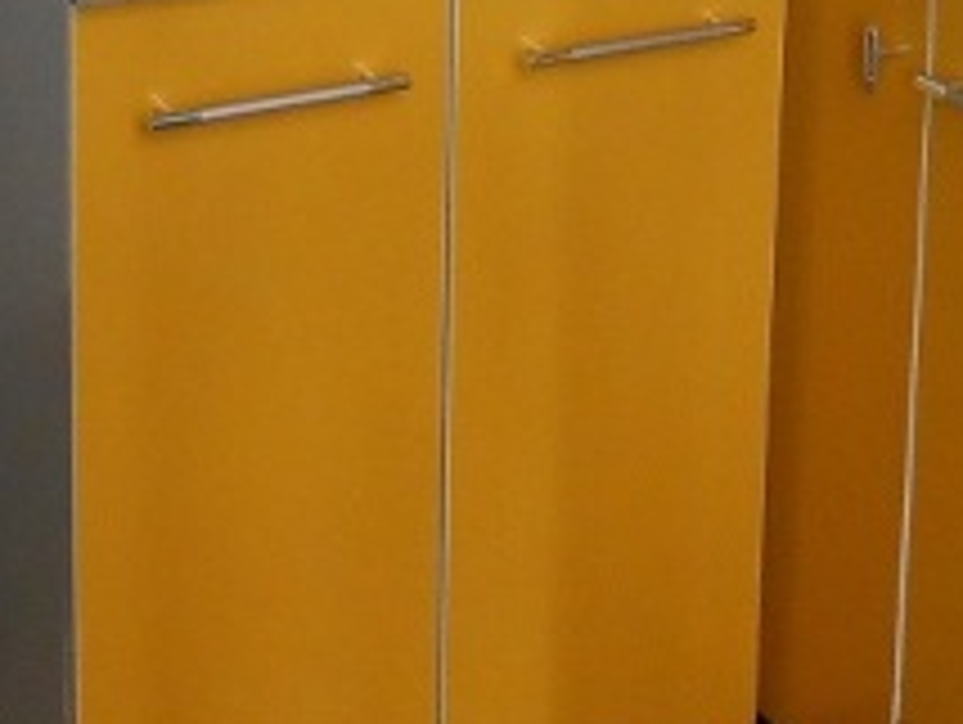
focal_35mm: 97
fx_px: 2702
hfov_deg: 20.2
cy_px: -391
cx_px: 558
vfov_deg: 14.2
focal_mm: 4.6
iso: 250
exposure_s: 1/30
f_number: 3.5
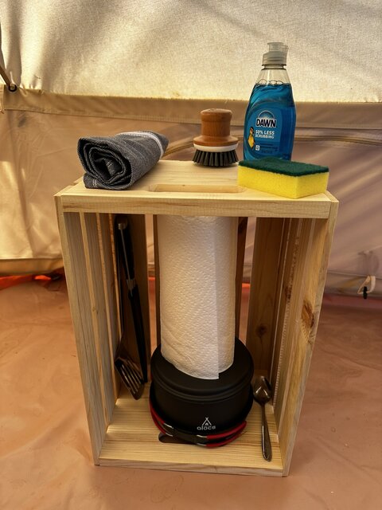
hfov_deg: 56.8
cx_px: 191
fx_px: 353
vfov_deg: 71.6
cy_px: 255
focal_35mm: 24
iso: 100
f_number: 1.78
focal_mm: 6.86
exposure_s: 1/121
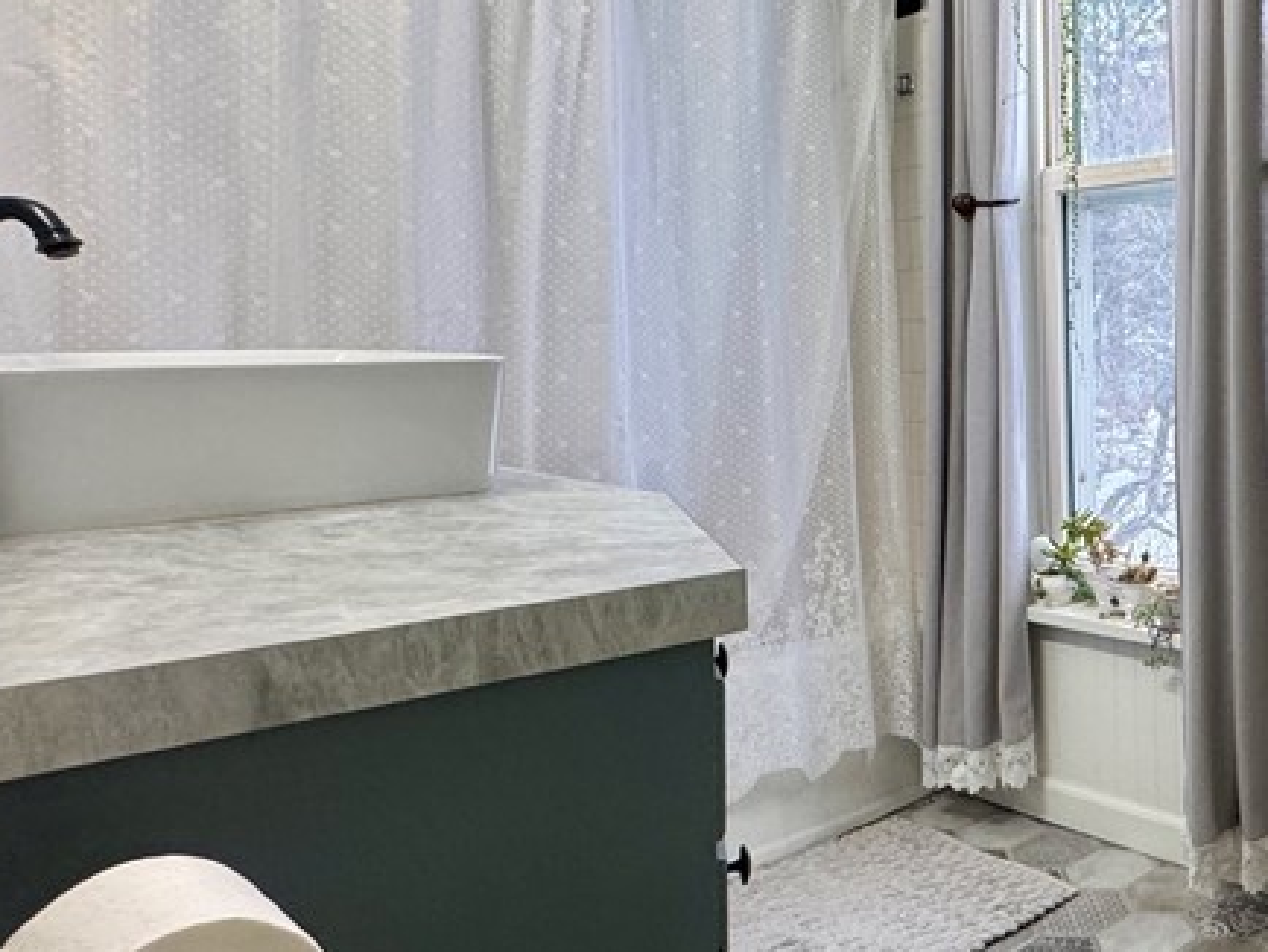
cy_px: 362
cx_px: 1367
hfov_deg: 43.8
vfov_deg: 42.7
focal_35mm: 33
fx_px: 1209
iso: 200
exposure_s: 1/120
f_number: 2.2
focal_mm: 2.22
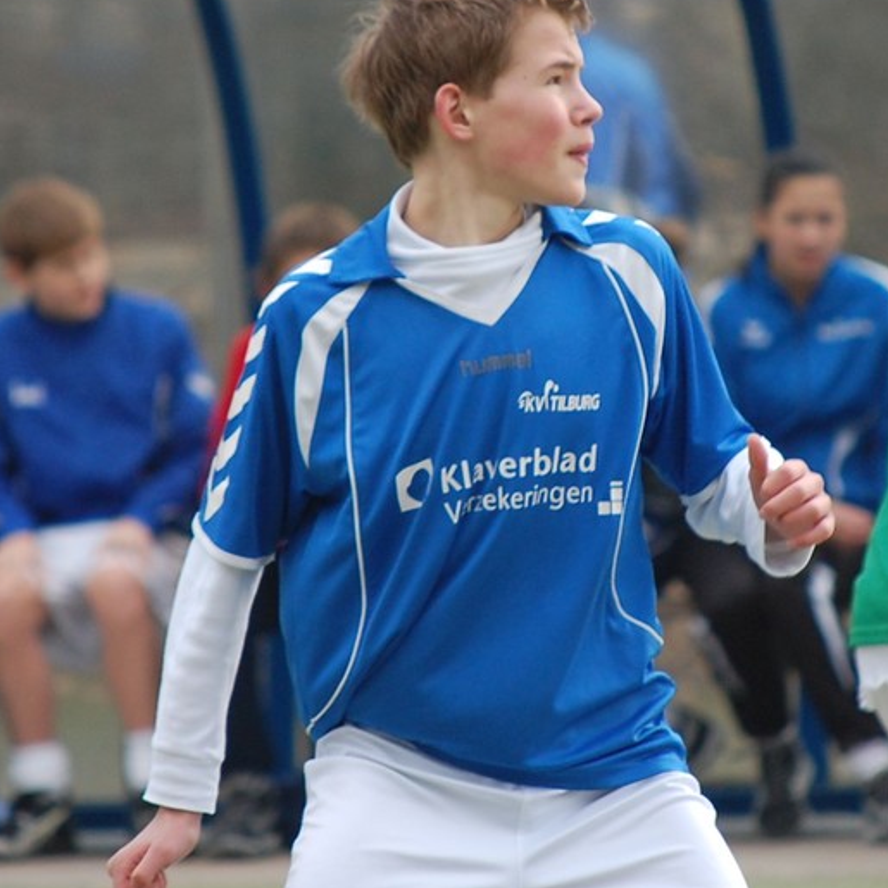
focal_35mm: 506
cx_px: 869
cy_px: 340
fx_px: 14686
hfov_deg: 3.5
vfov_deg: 3.5
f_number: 5.6
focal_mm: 200
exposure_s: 1/500
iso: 400
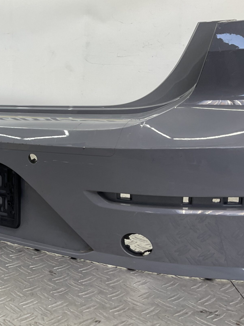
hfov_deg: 29.6
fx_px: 432
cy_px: 168
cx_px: 4
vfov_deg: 41.2
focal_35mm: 46
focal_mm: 3
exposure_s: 1/120
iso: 25
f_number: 1.8
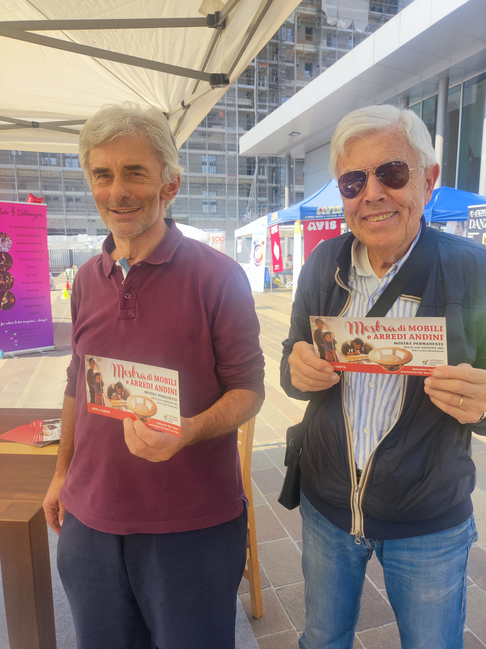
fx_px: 469
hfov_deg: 54.8
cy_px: 324
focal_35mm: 25
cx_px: 243
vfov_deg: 69.4
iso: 50
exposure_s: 1/376
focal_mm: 4.7
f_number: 1.79
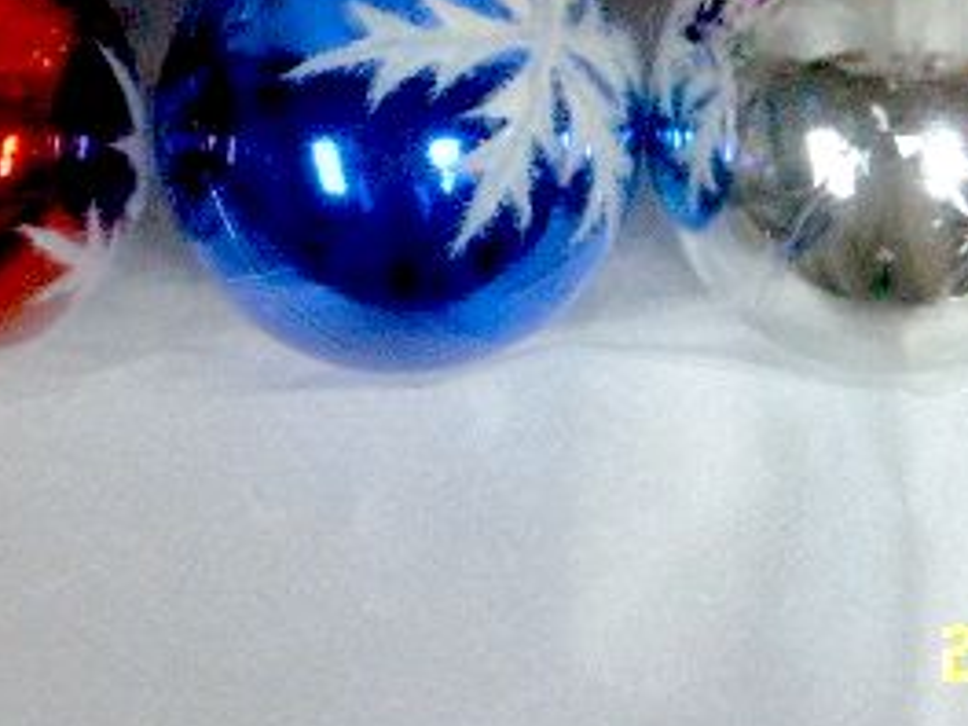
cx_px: 491
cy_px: -110
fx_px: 5425
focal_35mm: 194
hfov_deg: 10.2
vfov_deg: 7.6
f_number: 4.2
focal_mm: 13.7
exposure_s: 1/45
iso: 150
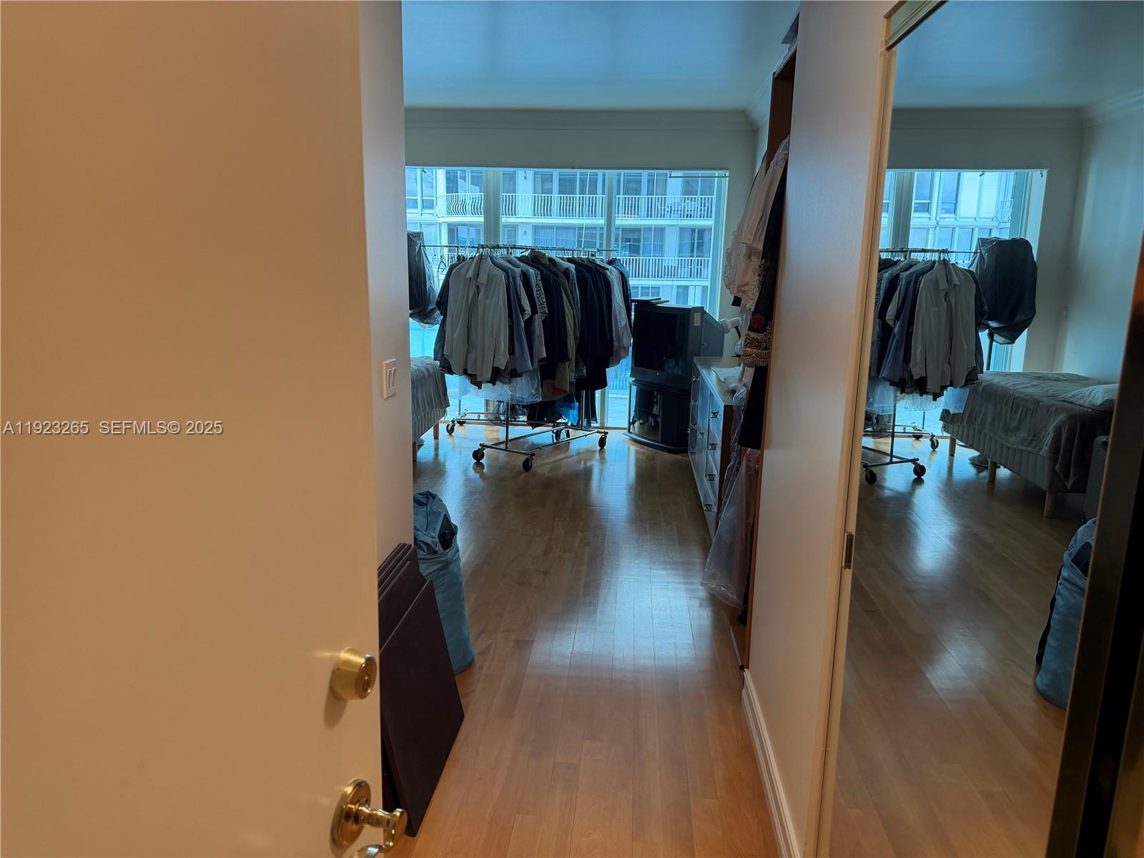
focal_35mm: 24
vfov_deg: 56.8
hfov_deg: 71.6
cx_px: 572
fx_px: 793
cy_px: 429
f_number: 1.78
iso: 125
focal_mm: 6.76
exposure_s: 1/120
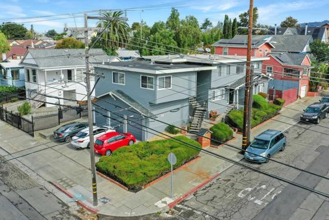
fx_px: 293
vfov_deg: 41.1
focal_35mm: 32
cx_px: 179
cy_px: 100
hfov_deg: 58.6
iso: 100
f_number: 6.3
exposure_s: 1/500
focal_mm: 10.26
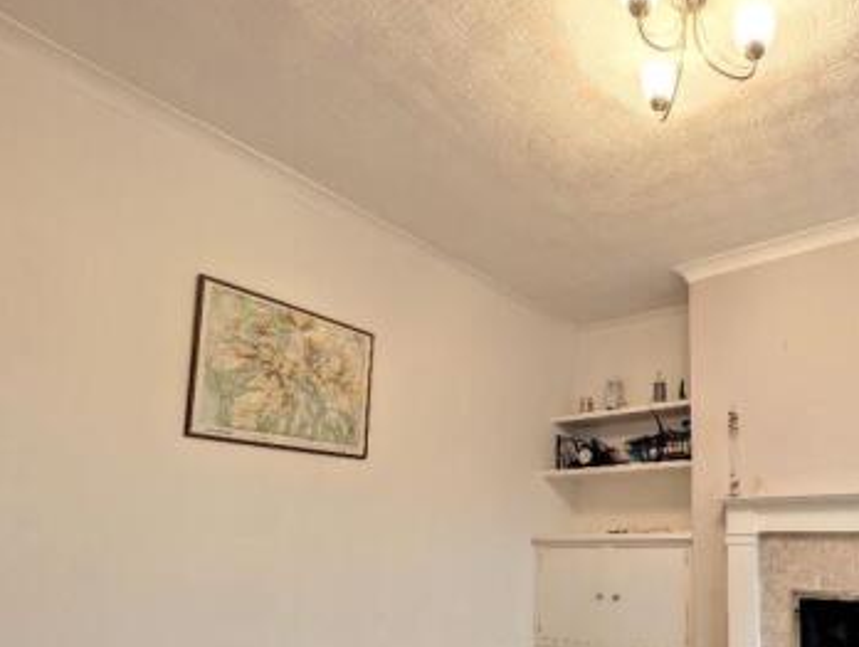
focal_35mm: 20
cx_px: 674
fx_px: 497
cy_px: 480
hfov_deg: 74.0
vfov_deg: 62.5
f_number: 1.7
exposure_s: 1/100
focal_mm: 2.02
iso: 69
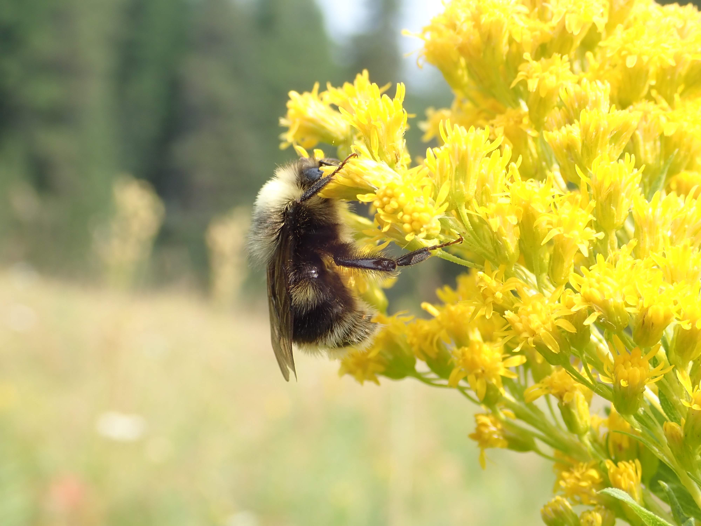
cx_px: 350
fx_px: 1154
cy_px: 263
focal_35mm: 57
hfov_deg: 33.8
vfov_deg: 25.7
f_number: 5
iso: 160
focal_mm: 10.29
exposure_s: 1/200
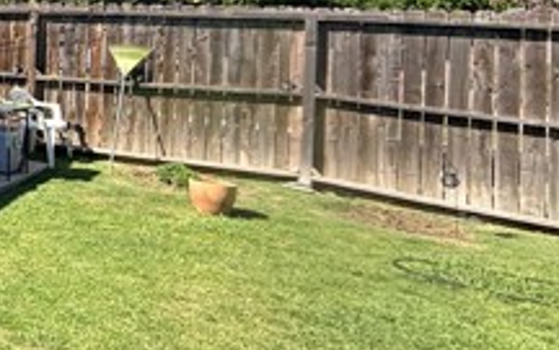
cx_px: -256
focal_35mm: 44
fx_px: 670
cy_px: -3
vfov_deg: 27.5
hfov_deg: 29.7
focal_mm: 2.22
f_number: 2.2
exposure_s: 1/914
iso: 50
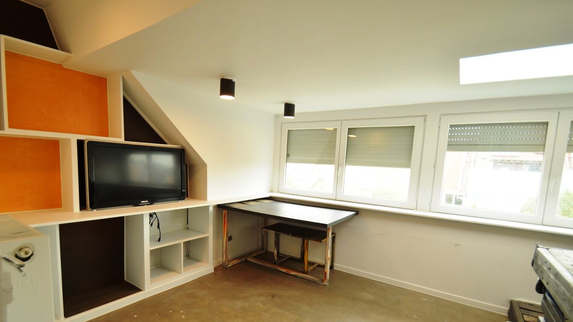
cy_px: 192
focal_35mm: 18
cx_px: 290
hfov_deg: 94.2
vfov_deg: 61.8
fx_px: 266
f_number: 4
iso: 400
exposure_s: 1/60
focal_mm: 11
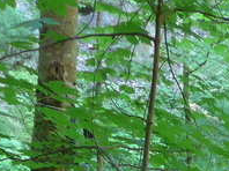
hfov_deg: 11.1
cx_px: 251
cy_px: 396
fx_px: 1163
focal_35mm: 176
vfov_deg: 7.9
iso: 250
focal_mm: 6
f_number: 2
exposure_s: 1/60
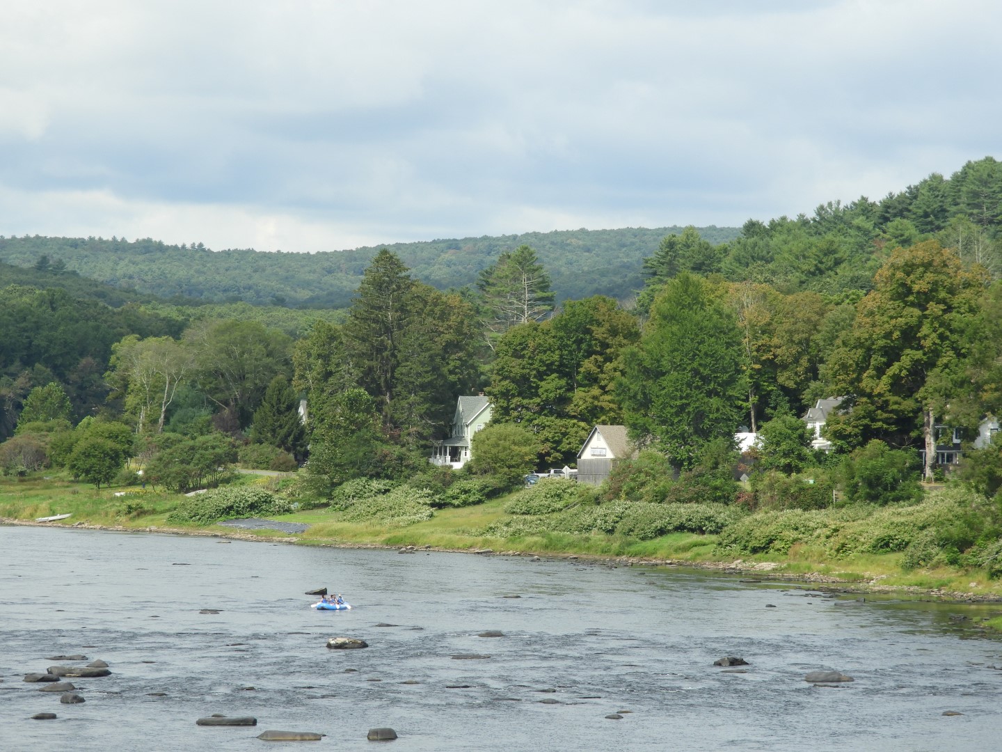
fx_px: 5210
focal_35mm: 180
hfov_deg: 11.0
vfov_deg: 8.2
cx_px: 501
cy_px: 376
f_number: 5.3
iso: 100
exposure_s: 1/320
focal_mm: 32.2
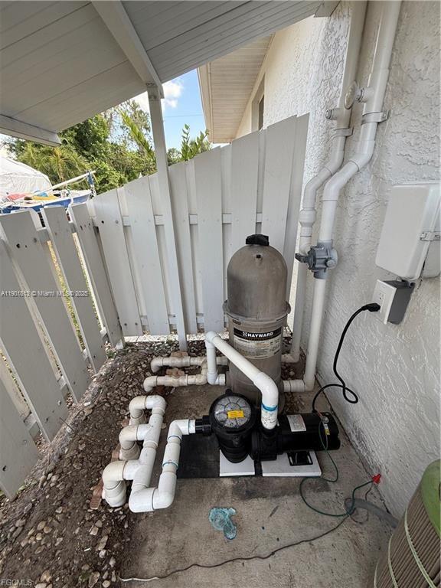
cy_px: 294
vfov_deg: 102.1
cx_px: 220
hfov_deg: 85.7
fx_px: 238
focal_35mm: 14
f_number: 2.2
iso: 50
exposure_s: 1/138
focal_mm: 2.22
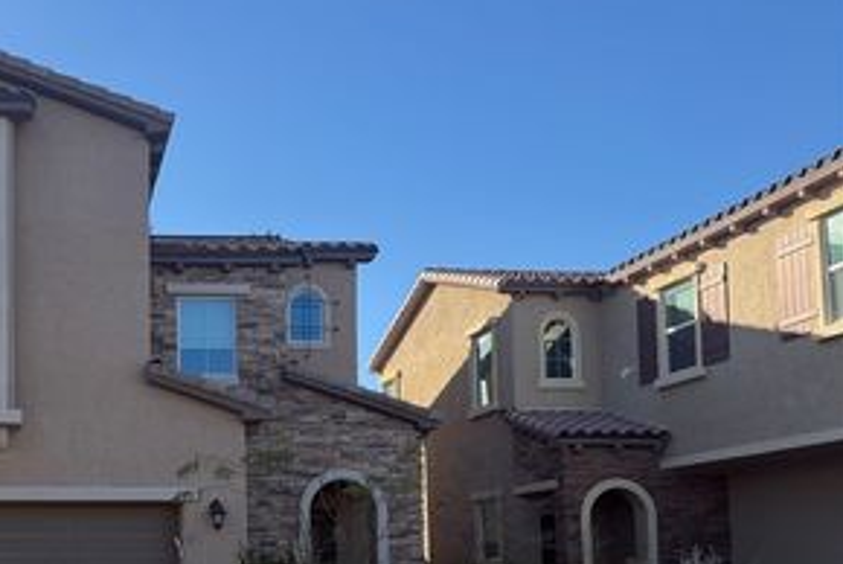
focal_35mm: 43
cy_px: 481
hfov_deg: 42.4
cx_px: 119
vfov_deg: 30.2
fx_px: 1008
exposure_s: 1/2907
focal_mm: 6.76
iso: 100
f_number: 1.78
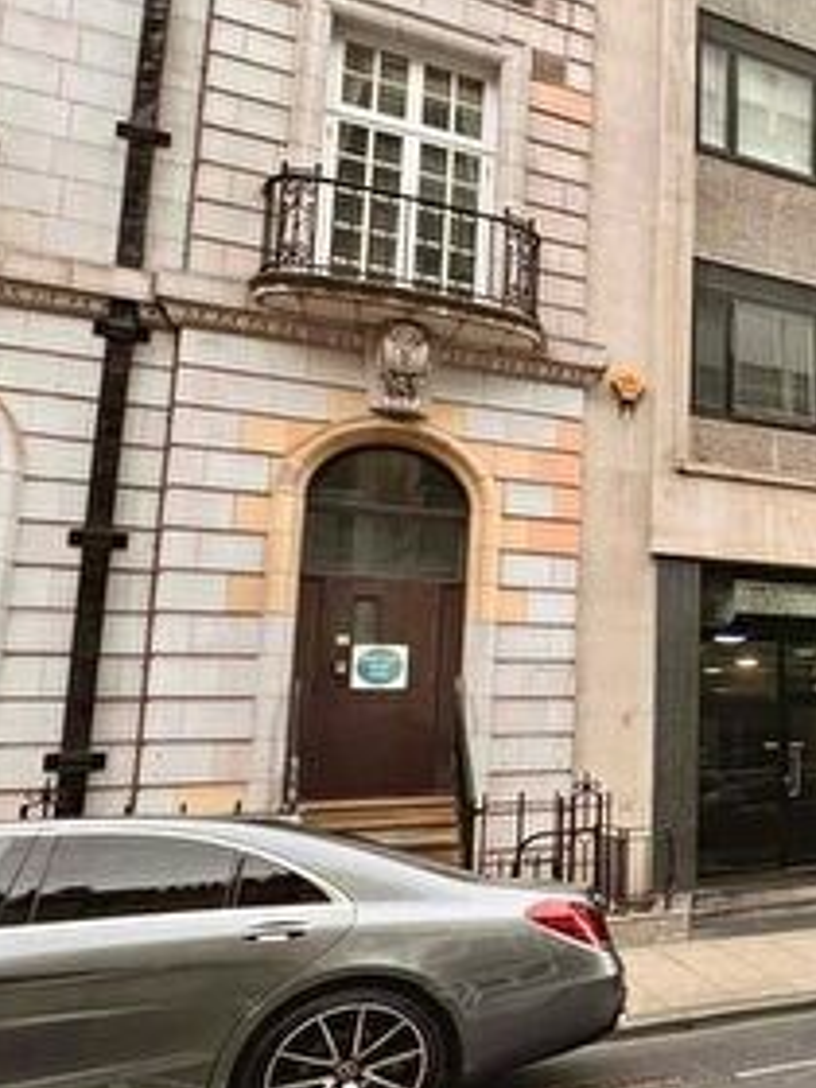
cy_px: 356
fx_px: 1100
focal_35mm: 35
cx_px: 1313
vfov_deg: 51.6
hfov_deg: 25.7
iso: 40
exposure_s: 1/254
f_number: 2.2
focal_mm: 2.22
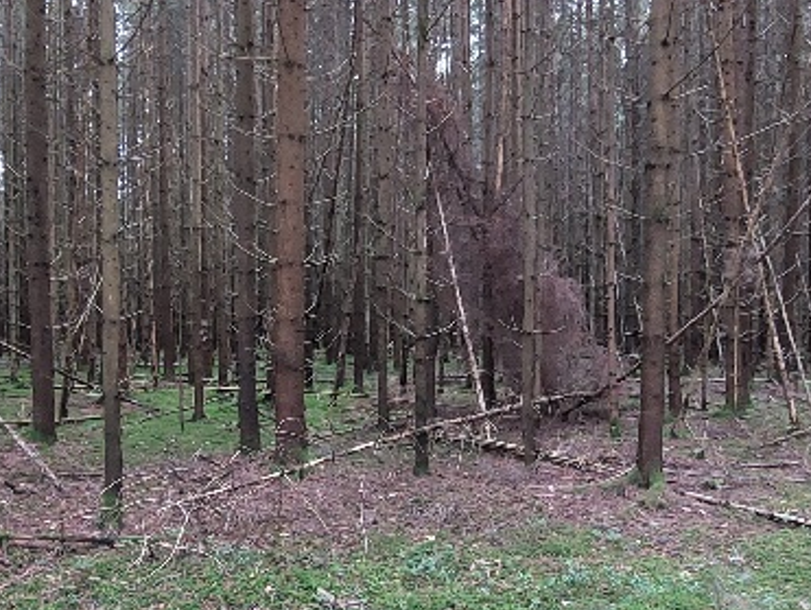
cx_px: 363
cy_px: 345
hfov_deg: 63.2
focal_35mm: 28
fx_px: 657
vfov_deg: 49.7
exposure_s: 1/20
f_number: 2.2
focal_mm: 1.74
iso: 640
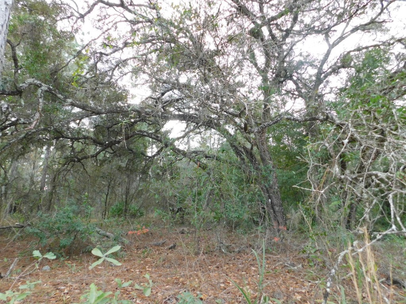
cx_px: 203
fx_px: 270
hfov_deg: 73.9
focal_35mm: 23
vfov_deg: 58.9
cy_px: 152
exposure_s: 1/80
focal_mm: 4
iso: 125
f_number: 3
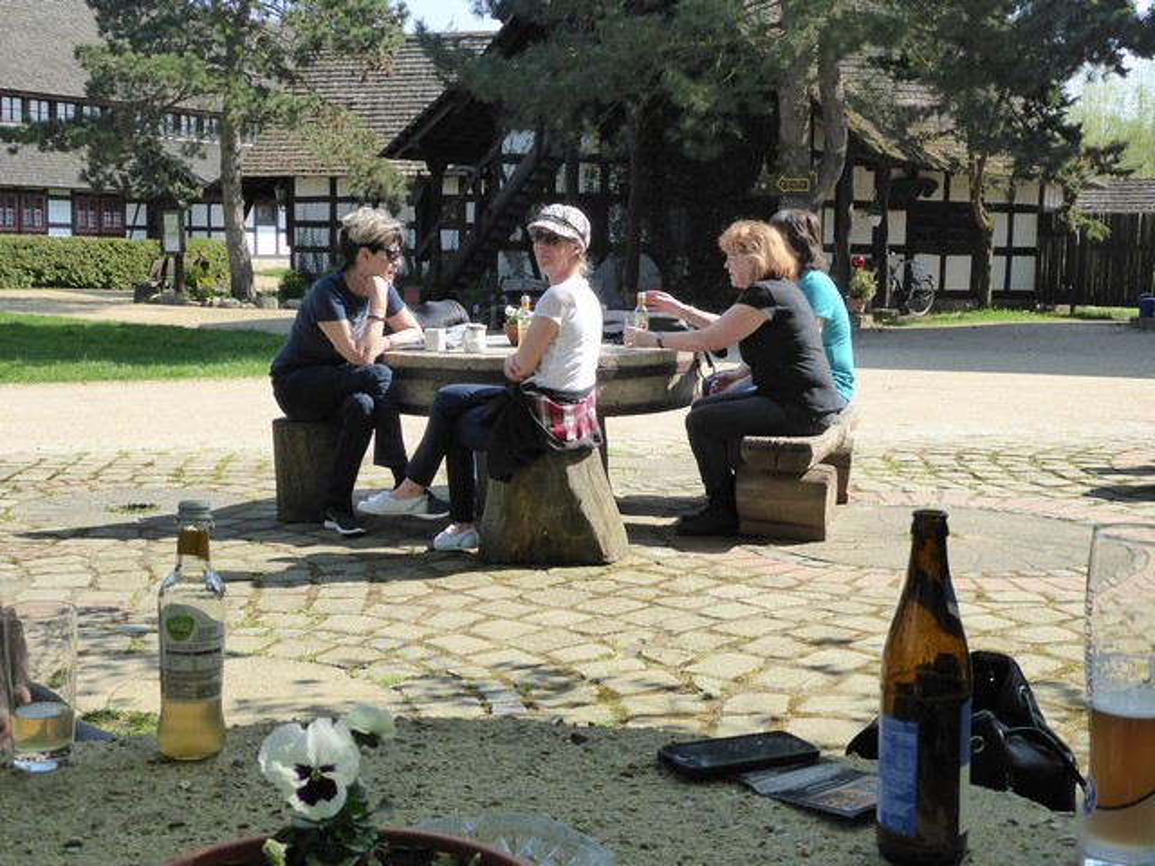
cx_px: 578
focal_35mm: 49
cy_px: 433
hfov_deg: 38.9
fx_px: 1635
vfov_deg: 29.7
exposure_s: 1/320
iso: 160
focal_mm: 8.4
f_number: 4
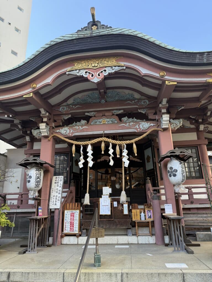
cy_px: 141
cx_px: 106
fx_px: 196
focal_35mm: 24
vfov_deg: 71.6
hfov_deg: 56.8
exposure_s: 1/345
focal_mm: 6.76
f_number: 1.78
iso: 100
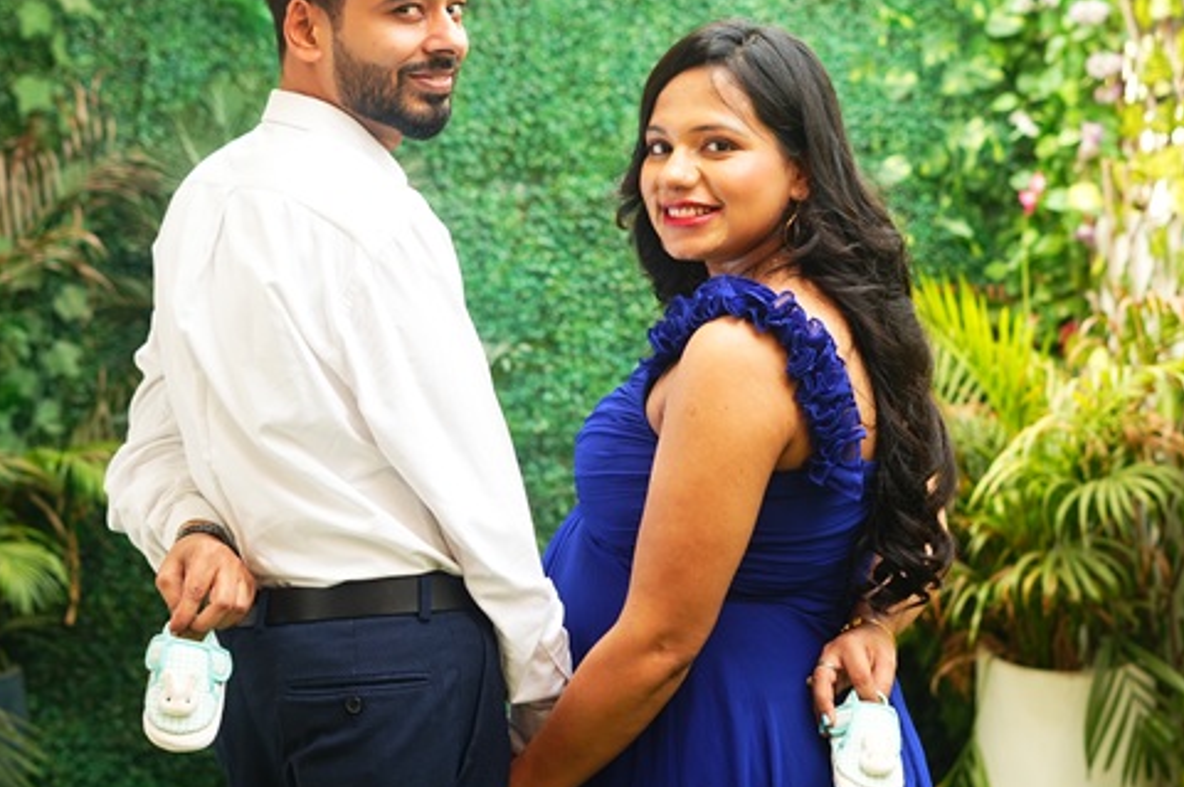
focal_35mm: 72
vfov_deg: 18.9
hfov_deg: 28.1
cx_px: 633
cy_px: 363
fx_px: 2366
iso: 250
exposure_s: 1/200
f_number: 3.2
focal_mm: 50
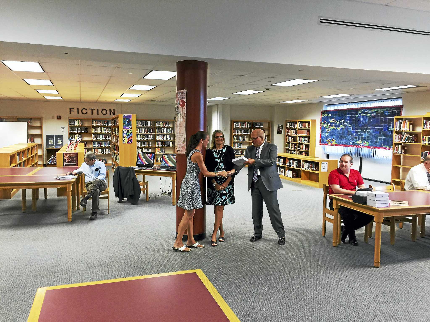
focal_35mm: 29
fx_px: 360
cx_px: 215
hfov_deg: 61.7
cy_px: 161
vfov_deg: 48.2
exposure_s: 1/15
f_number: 2.2
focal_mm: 4.15
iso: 64
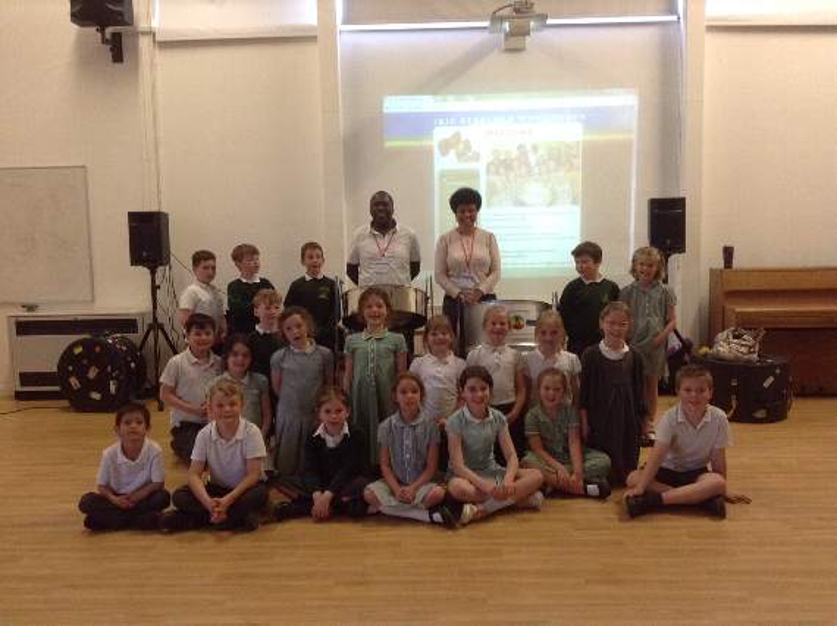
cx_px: 418
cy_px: 313
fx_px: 797
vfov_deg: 42.9
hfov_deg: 55.4
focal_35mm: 33
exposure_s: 1/25
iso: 200
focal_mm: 3.3
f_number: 2.4
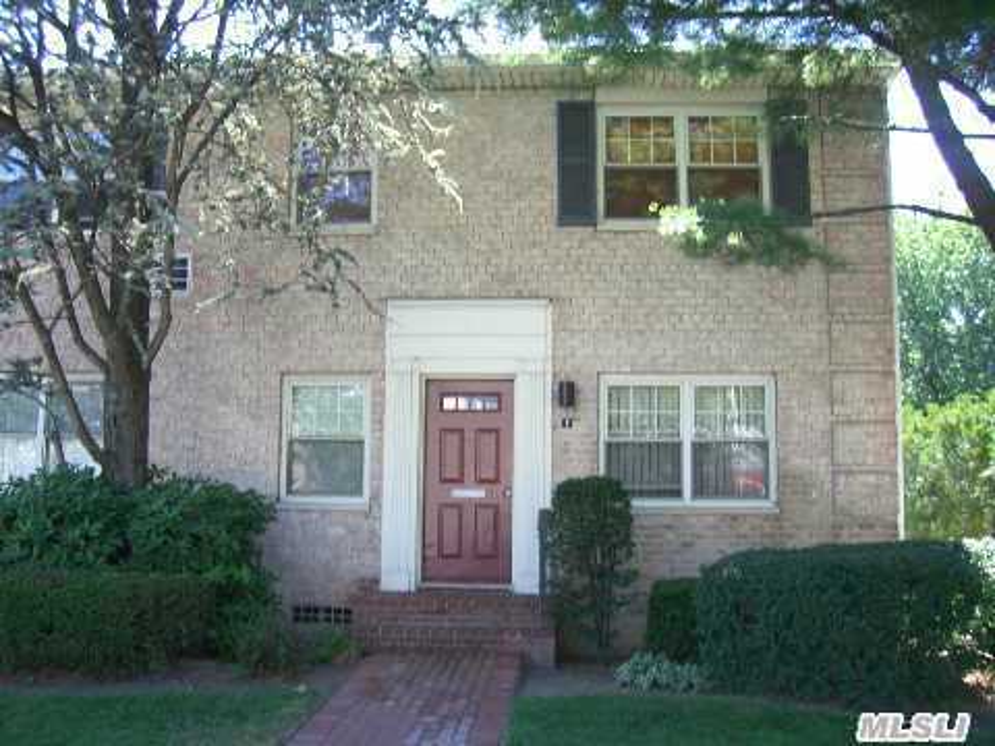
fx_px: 1092
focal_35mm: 38
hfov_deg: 49.0
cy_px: 373
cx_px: 498
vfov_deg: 37.7
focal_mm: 6.2
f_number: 2.7
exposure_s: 1/80
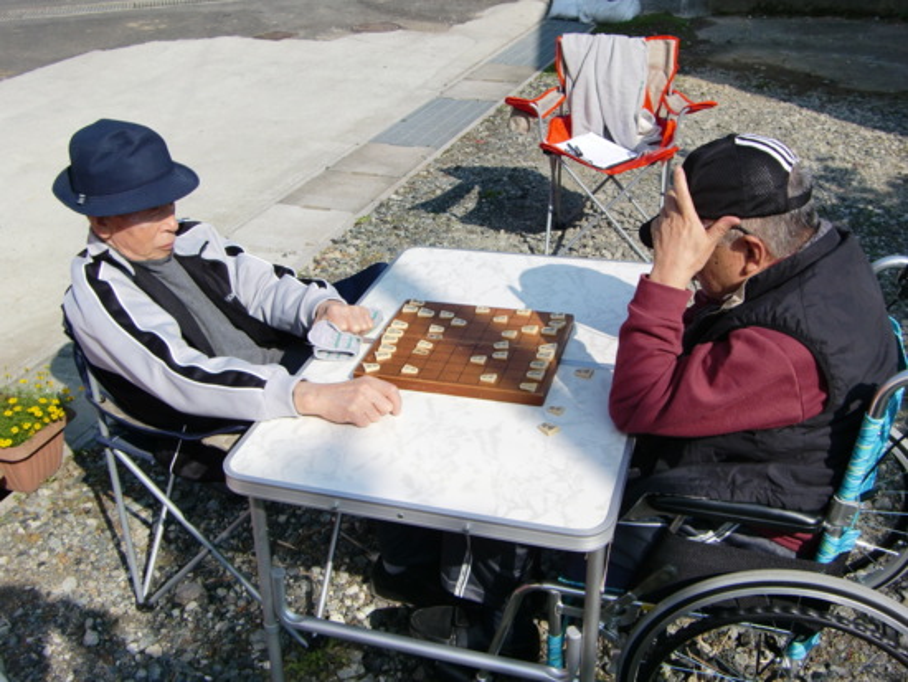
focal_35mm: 39
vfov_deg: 36.8
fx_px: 1023
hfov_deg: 47.8
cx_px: 454
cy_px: 341
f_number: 8
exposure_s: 1/160
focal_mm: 6.9
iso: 64
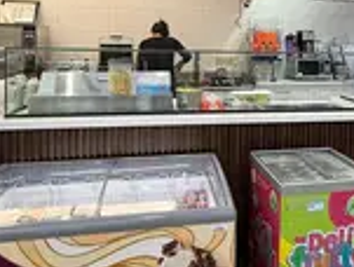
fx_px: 379
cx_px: 239
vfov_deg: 37.5
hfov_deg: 49.1
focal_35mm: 37
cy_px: 56
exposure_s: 1/120
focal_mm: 2.22
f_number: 2.2
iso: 100
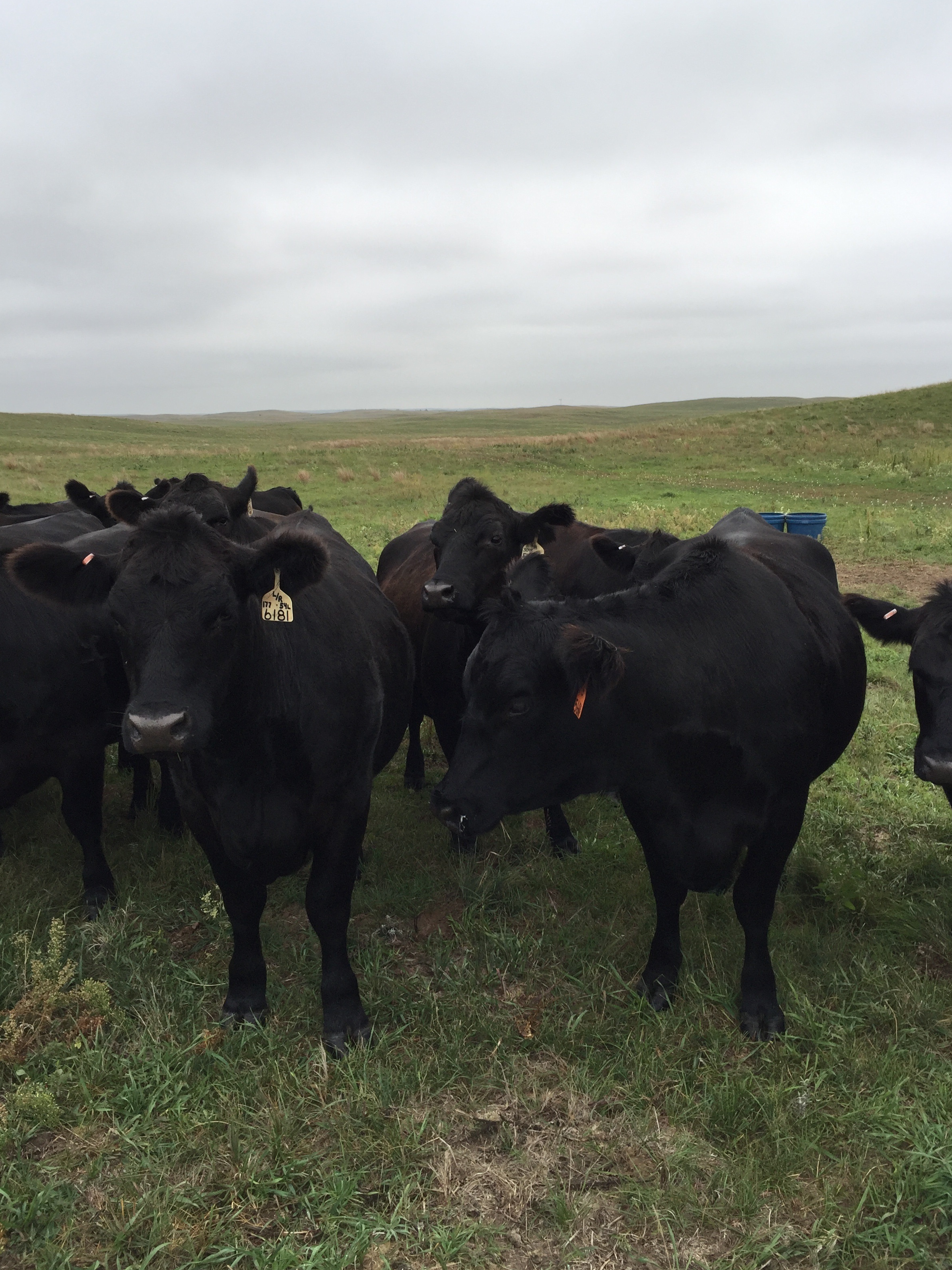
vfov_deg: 60.0
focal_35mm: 30
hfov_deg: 46.8
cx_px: 483
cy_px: 641
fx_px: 1100
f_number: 2.2
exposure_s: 1/430
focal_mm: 4.15
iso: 32
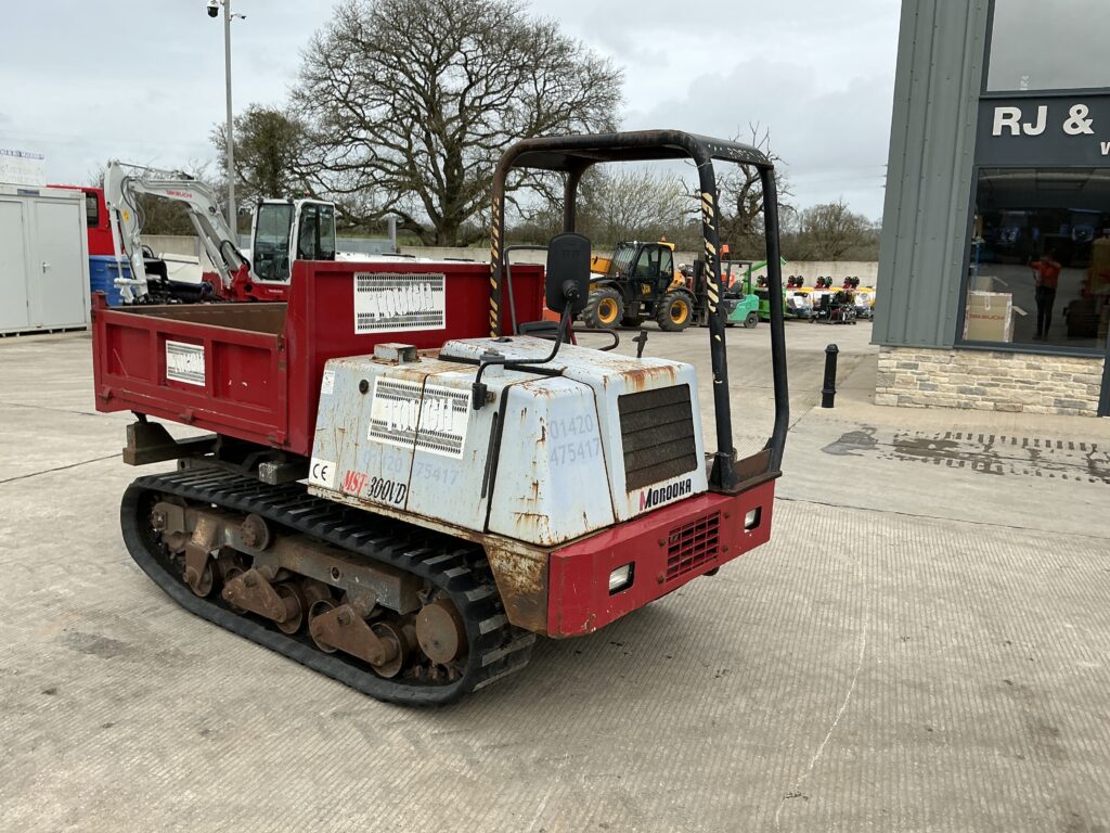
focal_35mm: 28
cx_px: 555
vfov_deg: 49.7
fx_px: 898
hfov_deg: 63.4
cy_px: 416
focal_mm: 3
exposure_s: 1/855
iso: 25
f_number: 1.8
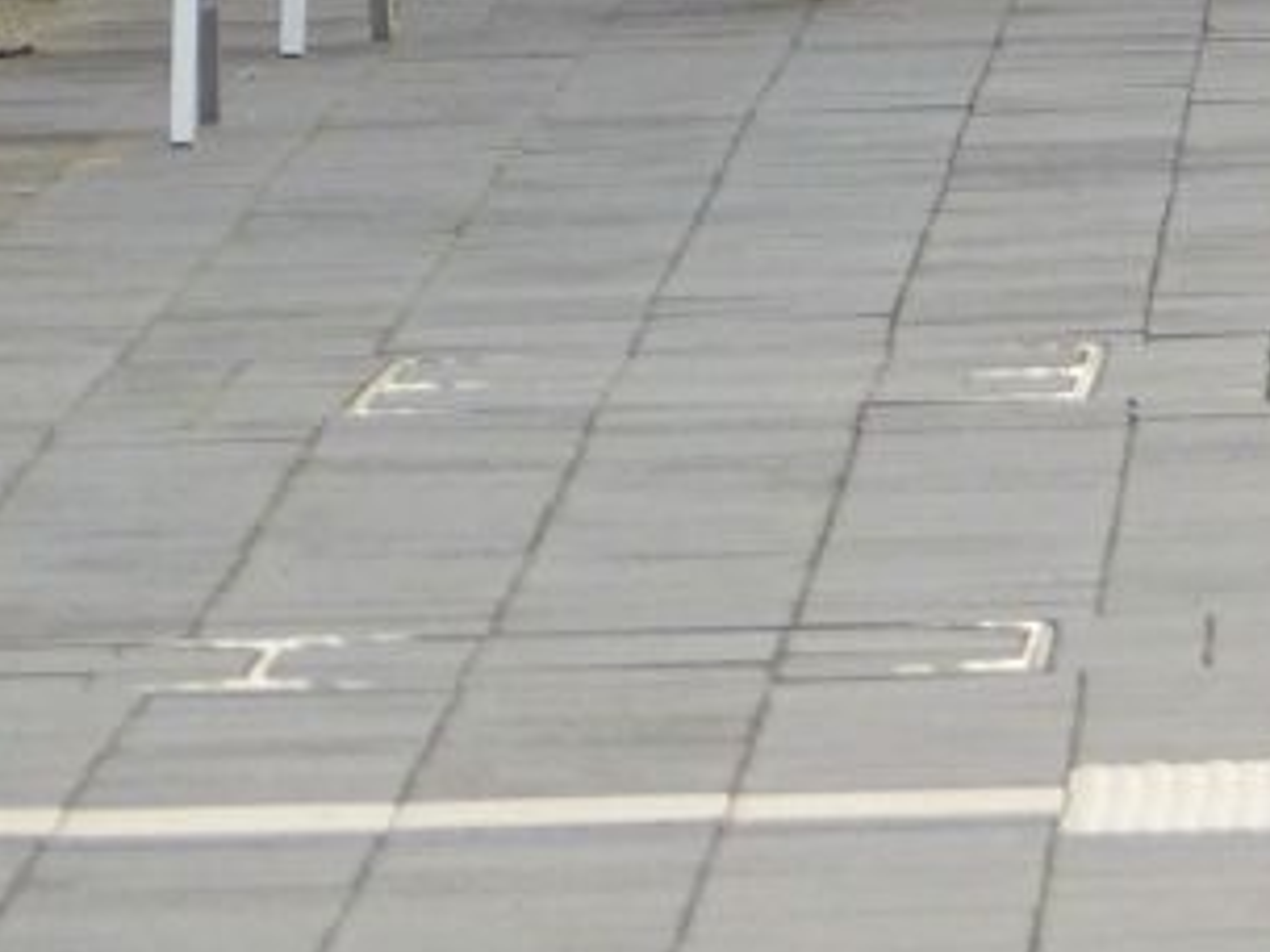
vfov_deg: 1.6
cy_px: -868
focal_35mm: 901
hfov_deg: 2.2
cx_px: 2427
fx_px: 33056
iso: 400
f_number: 2.8
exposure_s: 1/320
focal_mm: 41.1
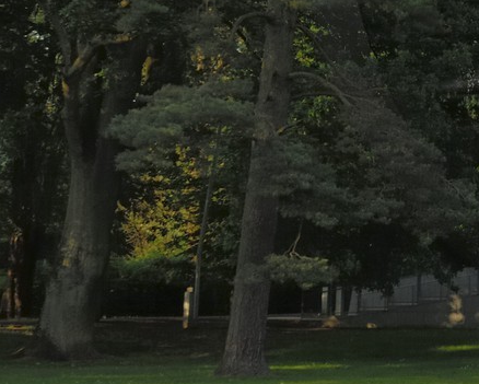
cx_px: 751
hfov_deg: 15.5
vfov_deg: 13.3
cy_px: -84
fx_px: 1603
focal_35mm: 113
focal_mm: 22
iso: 100
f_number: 8.5
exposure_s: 1/80
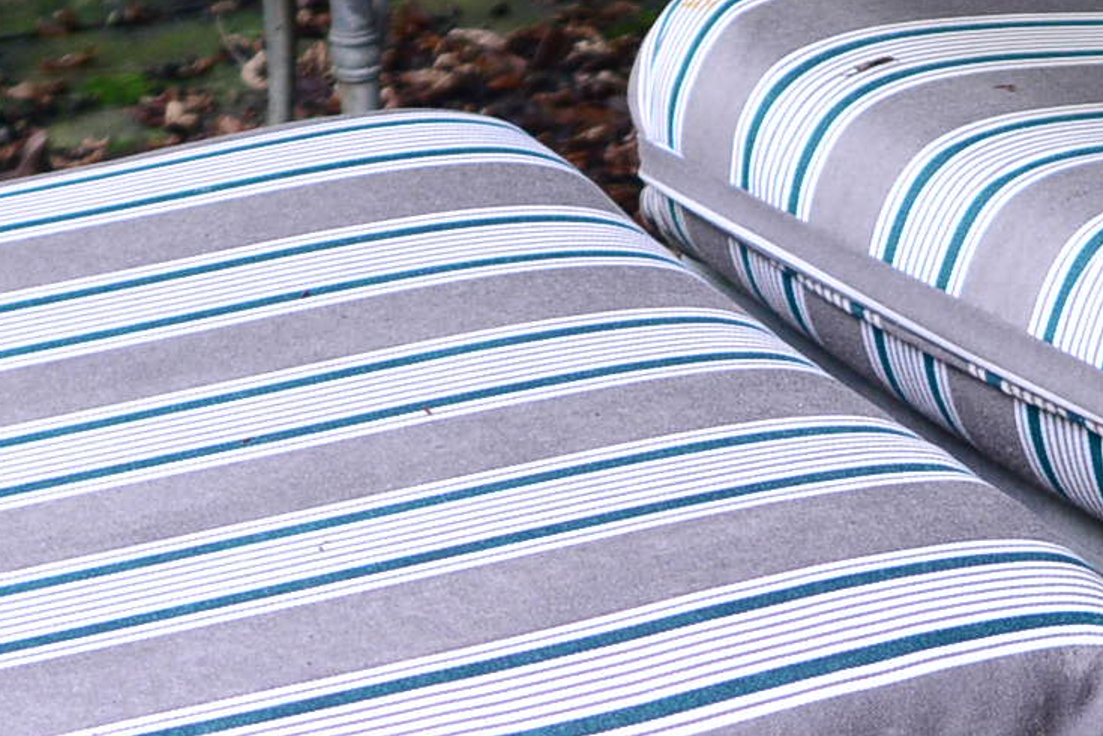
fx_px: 4013
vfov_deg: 10.5
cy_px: 348
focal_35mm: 131
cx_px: 747
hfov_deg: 15.6
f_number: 4
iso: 1250
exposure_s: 1/320
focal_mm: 32
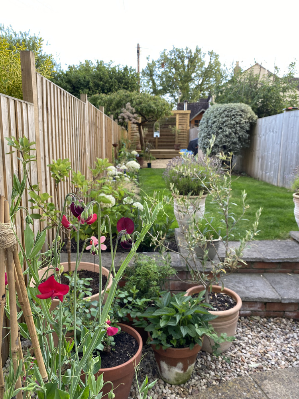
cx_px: 150
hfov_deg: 53.1
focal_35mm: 26
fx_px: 299
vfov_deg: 67.3
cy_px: 200
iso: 80
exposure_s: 1/121
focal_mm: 4.25
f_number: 1.8
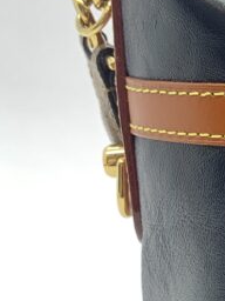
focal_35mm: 104
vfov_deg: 18.9
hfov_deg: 12.9
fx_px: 901
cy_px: 152
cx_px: 411
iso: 25
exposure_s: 1/100
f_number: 1.8
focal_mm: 4.25
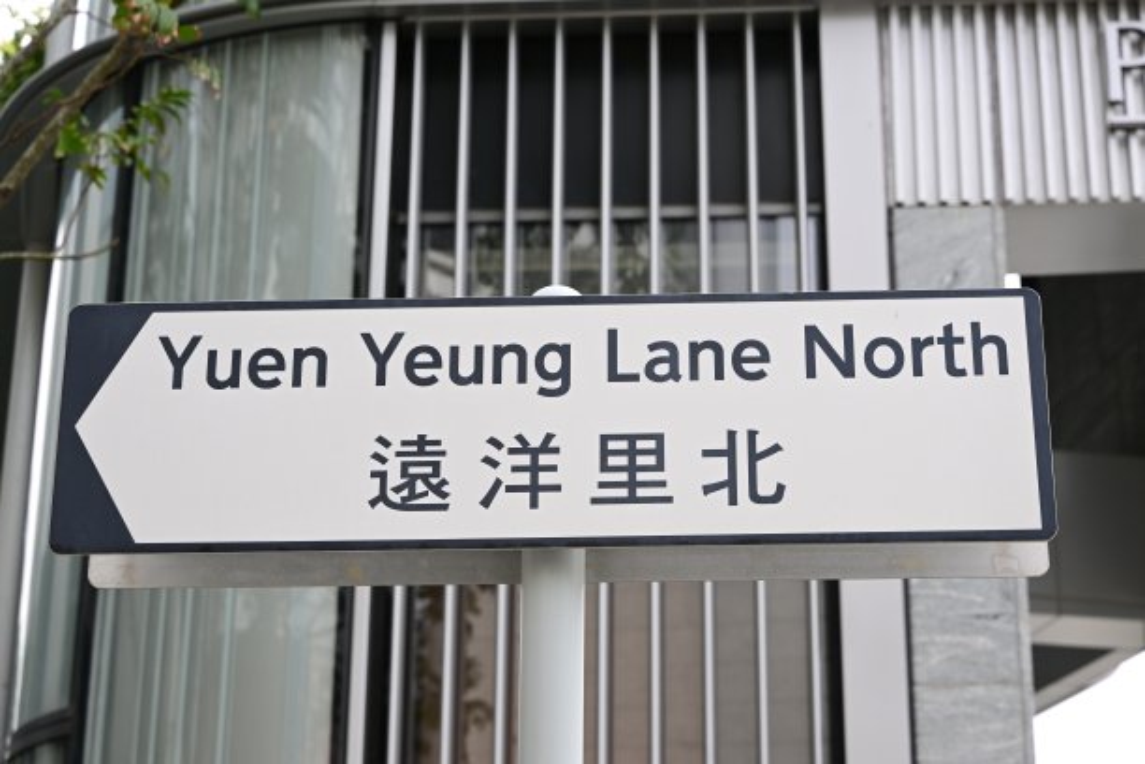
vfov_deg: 19.7
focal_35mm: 69
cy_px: 382
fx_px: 2194
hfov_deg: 29.2
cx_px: 572
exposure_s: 1/1000
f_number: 5.6
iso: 1000
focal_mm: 69
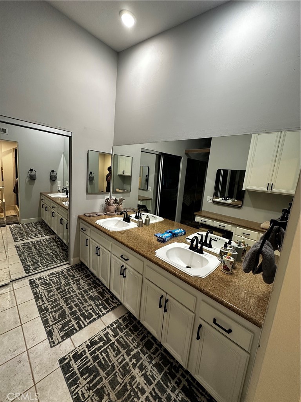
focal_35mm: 14
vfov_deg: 102.1
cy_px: 201
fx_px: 162
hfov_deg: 85.7
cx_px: 150
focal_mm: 2.22
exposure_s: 1/60
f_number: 2.2
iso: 200
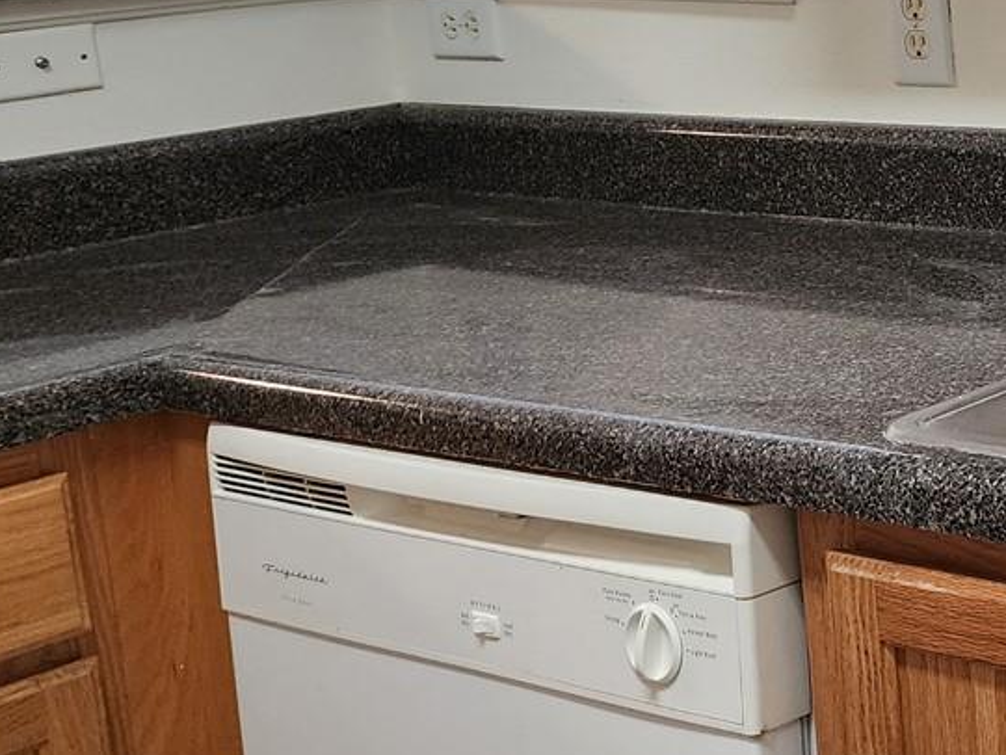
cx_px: 1467
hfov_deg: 23.5
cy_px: 141
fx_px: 1977
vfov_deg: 21.3
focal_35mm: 68
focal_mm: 6.4
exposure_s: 1/120
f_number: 1.8
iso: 400
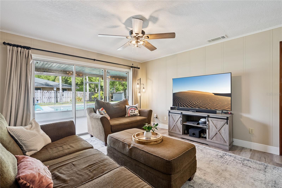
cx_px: 141
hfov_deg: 96.7
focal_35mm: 16
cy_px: 94
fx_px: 125
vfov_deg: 73.8
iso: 1600
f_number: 9
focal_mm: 16
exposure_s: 1/50
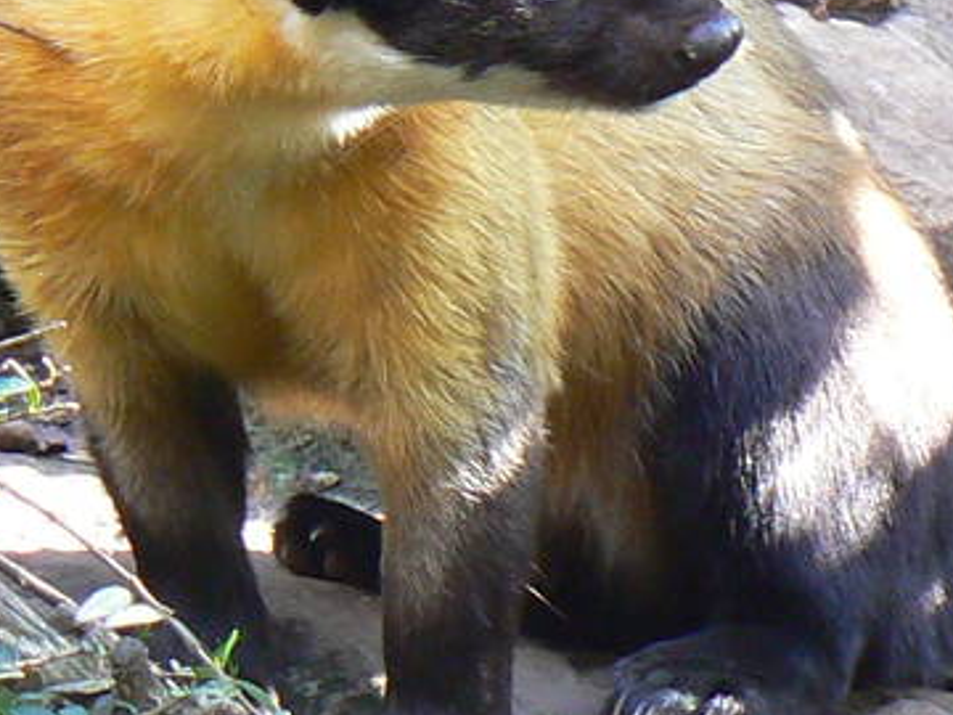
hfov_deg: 3.9
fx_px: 13958
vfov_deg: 2.9
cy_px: 466
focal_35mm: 507
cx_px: 868
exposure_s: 1/30
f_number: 3.2
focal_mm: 19
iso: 160
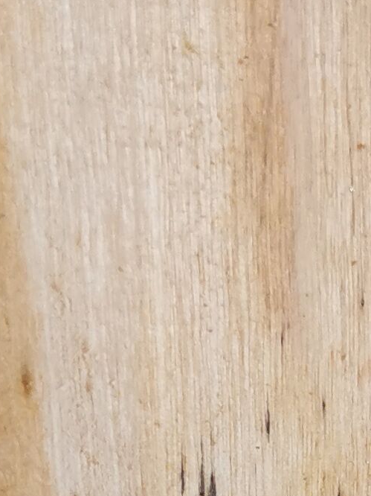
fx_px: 2116
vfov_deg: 12.3
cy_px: 865
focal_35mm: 148
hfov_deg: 9.9
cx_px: 390
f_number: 1.8
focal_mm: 5.58
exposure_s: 1/100
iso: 125
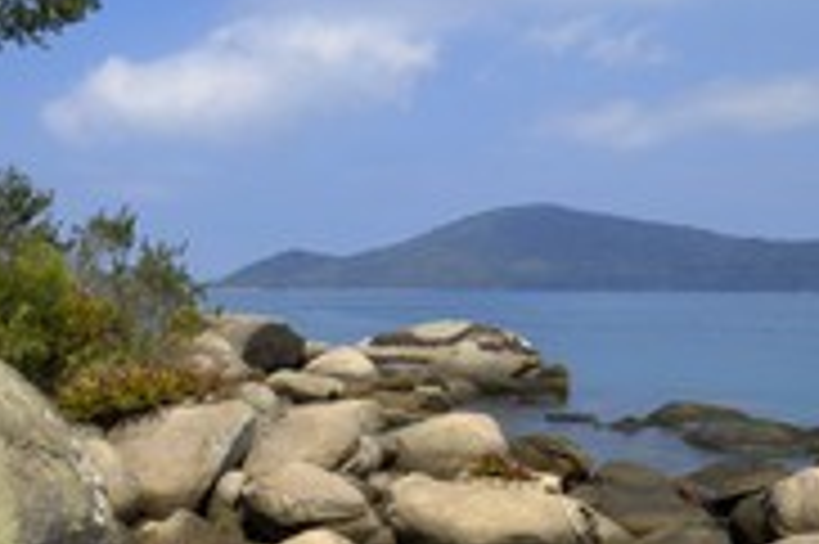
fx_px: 1026
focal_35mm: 45
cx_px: 47
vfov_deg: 28.1
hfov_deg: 39.6
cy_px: 531
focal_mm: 13
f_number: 11
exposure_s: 1/160
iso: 100
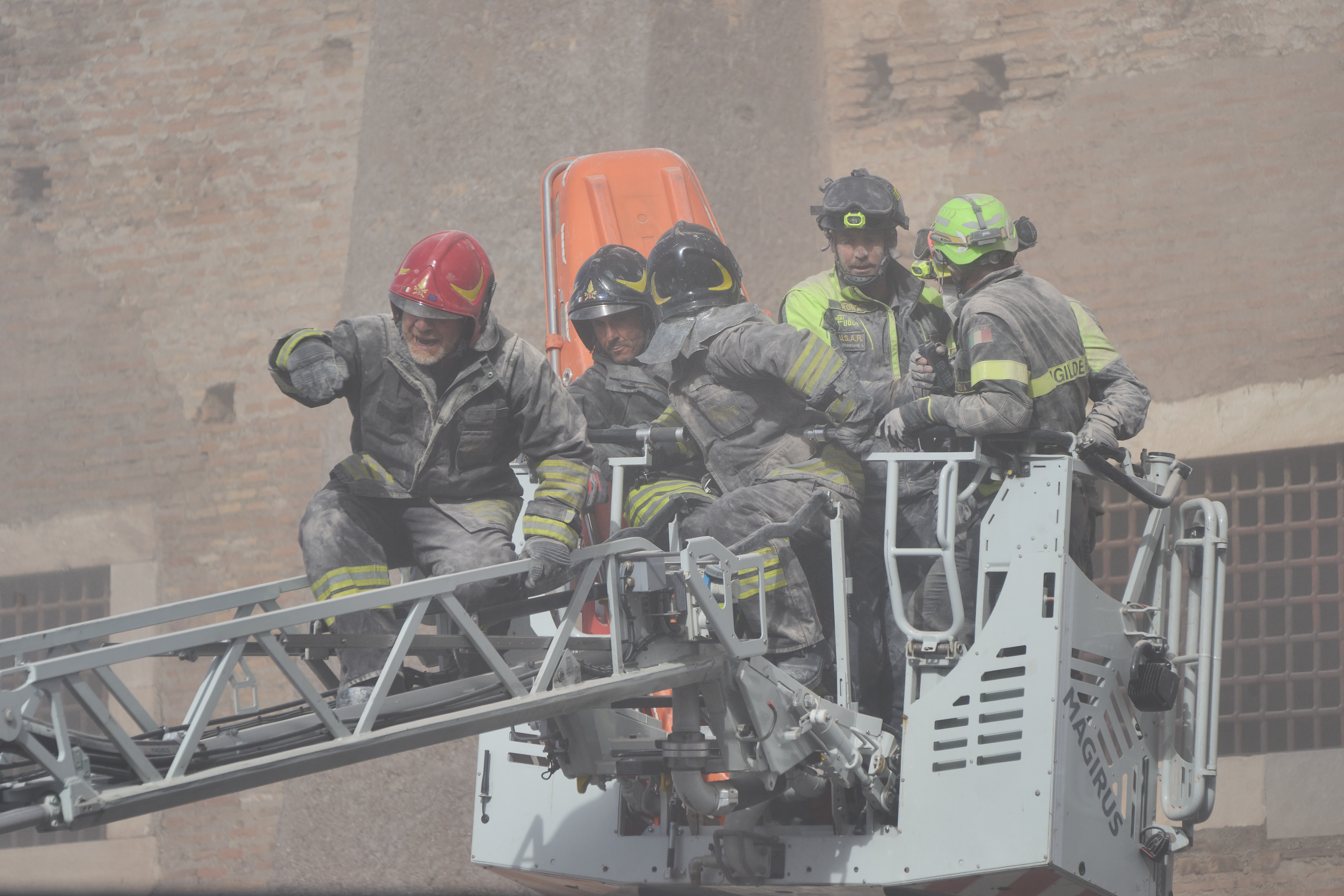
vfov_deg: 3.8
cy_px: 448
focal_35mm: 361
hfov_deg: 5.7
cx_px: 672
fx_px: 13476
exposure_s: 1/640
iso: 250
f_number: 8
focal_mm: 361
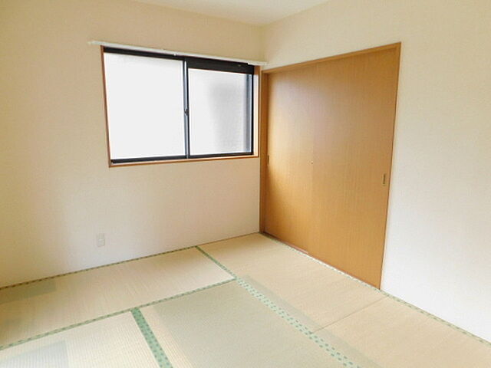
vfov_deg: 58.9
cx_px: 246
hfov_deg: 73.9
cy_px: 184
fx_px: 326
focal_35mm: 23
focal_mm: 4
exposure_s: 1/20
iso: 400
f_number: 3
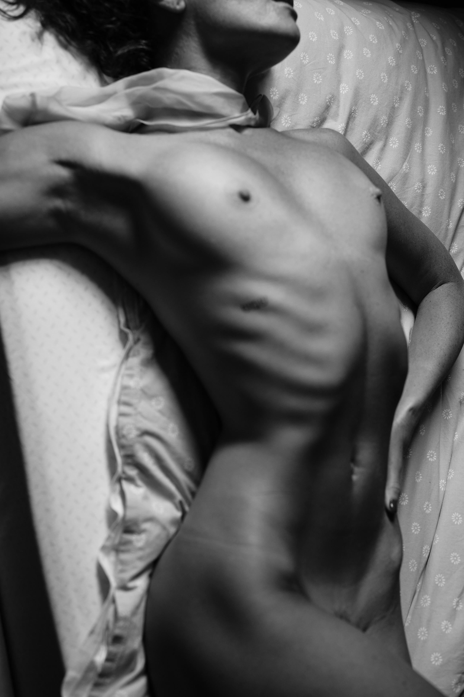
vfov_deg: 39.6
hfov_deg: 27.0
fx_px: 967
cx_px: 232
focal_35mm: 50
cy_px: 348
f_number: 2.8
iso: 640
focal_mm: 50
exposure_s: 1/100
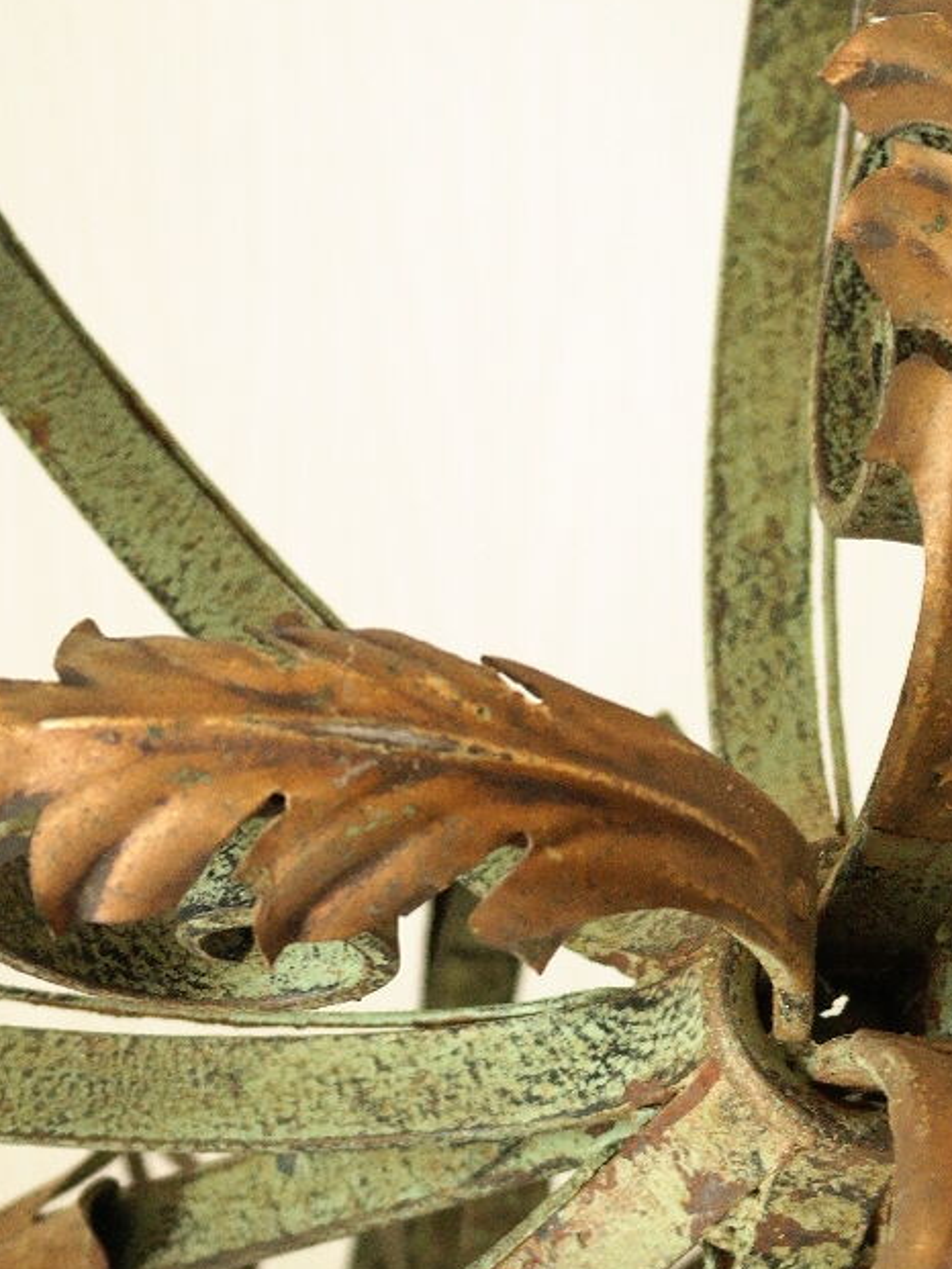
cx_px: 932
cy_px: 952
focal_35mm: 115
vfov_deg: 17.0
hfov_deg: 12.7
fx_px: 4215
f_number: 5.6
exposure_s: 1/40
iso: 800
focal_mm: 28
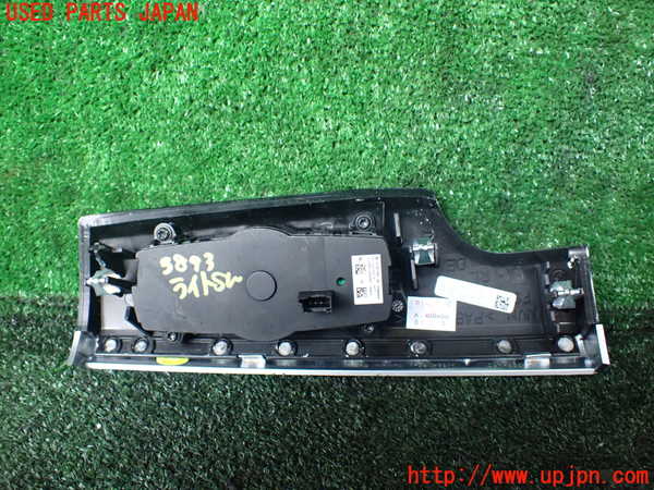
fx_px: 567
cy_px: 245
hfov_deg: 60.0
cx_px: 327
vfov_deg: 46.8
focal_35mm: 30
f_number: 2.3
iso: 800
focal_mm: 5.4
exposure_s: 1/40
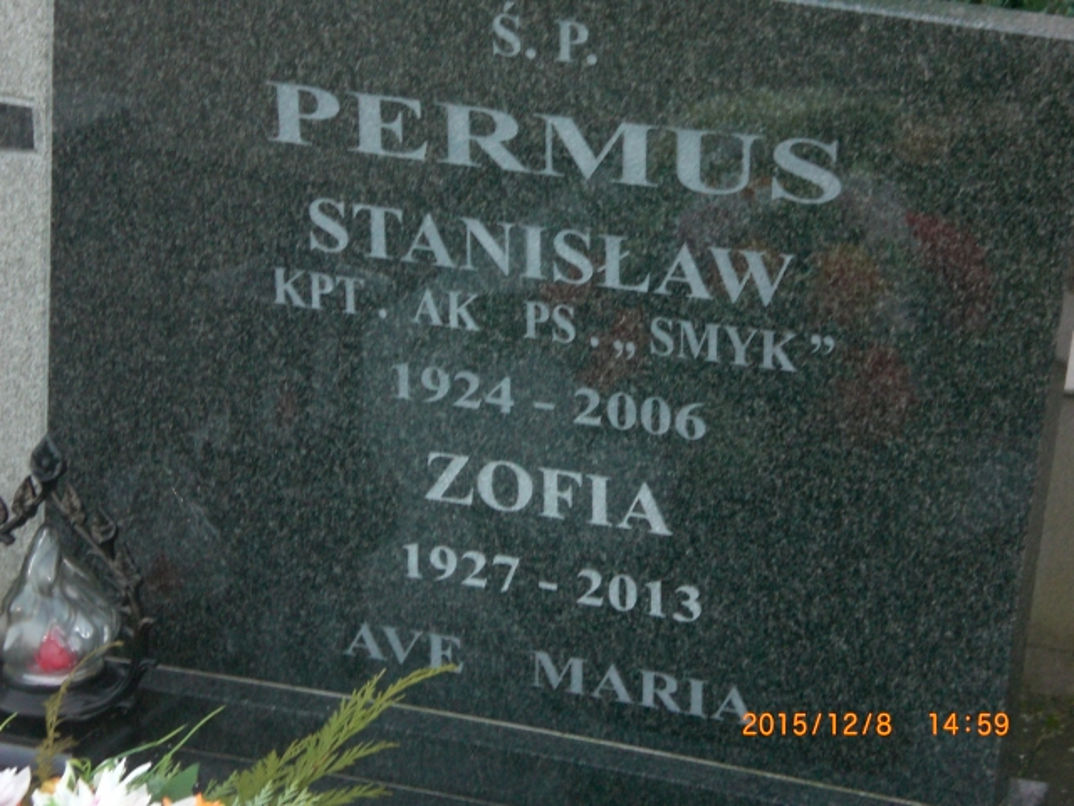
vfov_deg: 13.0
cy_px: 403
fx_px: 3537
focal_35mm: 114
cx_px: 537
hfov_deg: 17.3
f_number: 5.9
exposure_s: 1/30
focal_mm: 18.9
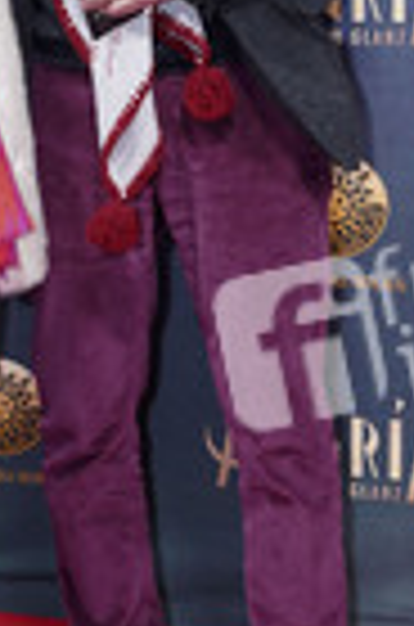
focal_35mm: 101
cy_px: 99
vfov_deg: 20.0
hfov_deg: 13.4
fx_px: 1751
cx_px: 36
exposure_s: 1/200
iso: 2500
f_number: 4.5
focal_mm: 35
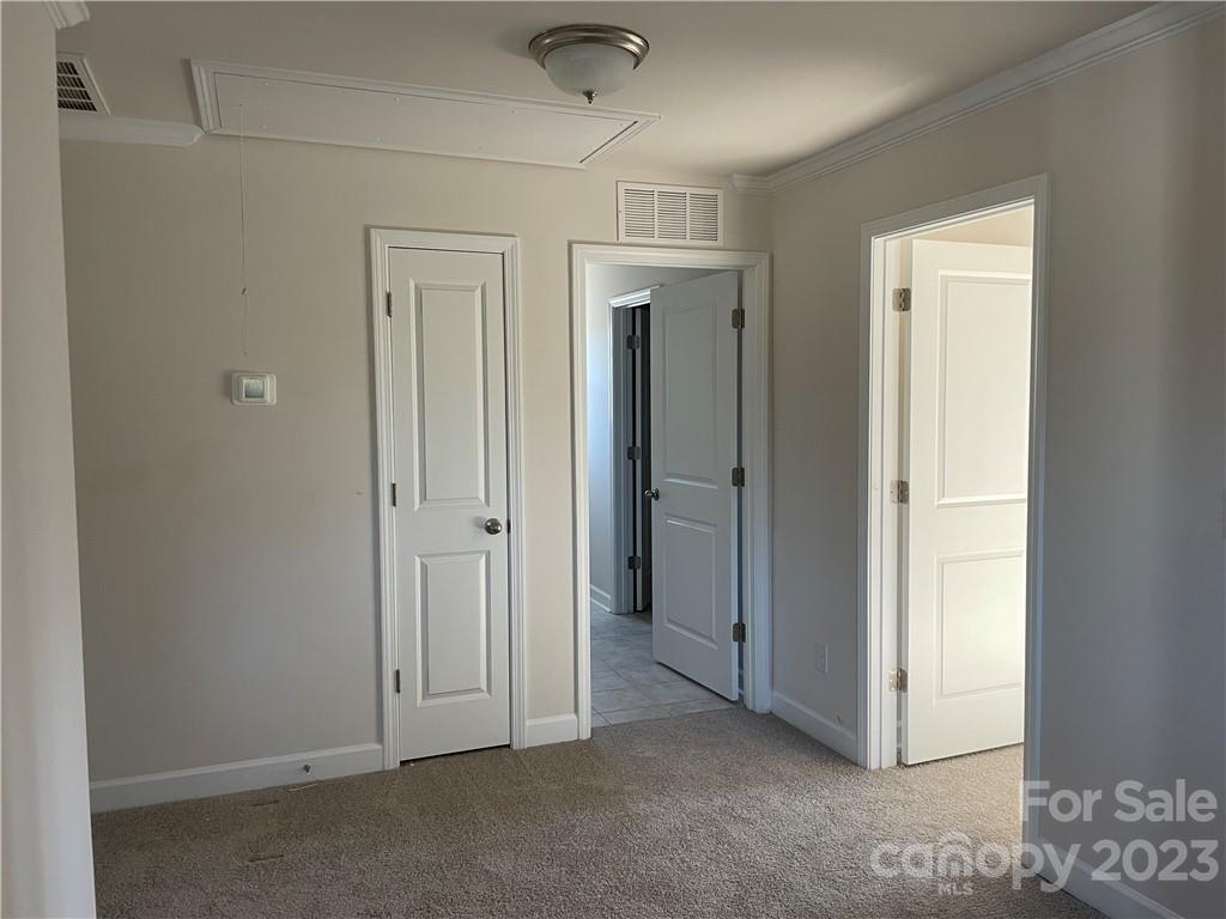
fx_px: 921
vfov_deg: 53.1
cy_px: 460
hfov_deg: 67.3
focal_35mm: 26
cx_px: 613
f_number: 1.6
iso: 125
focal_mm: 4.2
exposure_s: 1/91
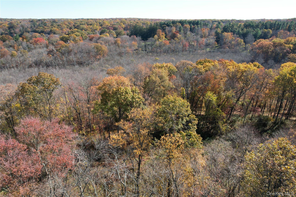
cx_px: 148
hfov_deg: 78.6
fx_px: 181
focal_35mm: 22
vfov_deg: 57.2
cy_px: 98
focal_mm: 8.38
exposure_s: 1/1000
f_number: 2.8
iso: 200
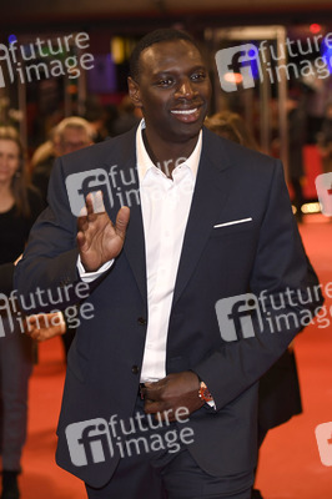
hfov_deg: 19.4
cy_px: 250
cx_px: 166
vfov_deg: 28.9
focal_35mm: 70
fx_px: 970
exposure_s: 1/320
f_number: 3.2
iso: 800
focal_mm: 70
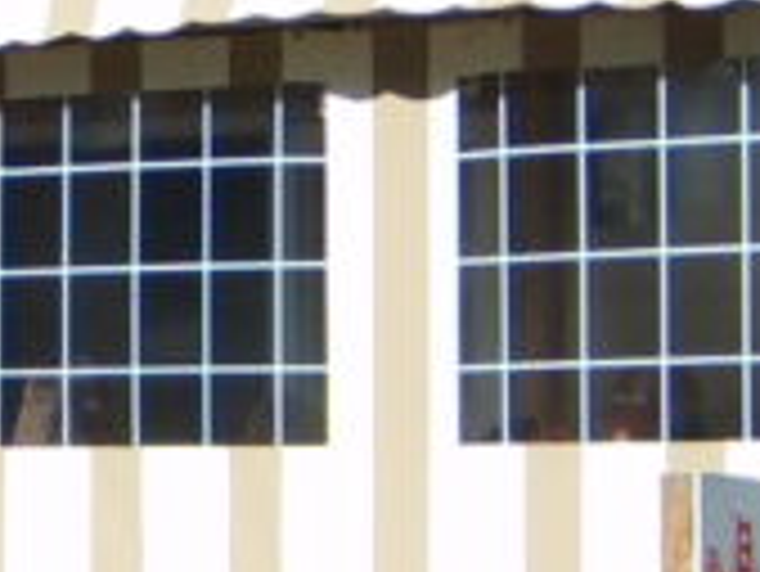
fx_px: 4658
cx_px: -108
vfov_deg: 7.0
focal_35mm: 212
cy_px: 234
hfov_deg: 9.2
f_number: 7.1
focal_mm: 5.8
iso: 50
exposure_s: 1/180
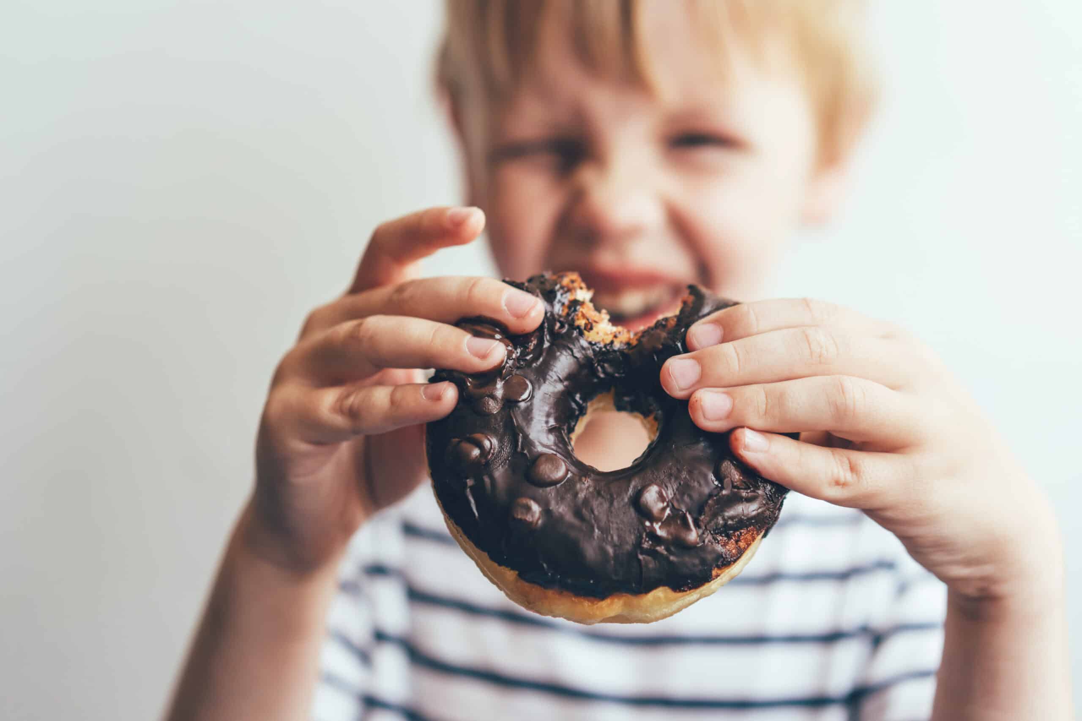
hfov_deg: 36.2
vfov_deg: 24.6
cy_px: 360
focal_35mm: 55
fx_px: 1653
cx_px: 541
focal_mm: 55
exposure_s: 1/320
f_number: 2.5
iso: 100
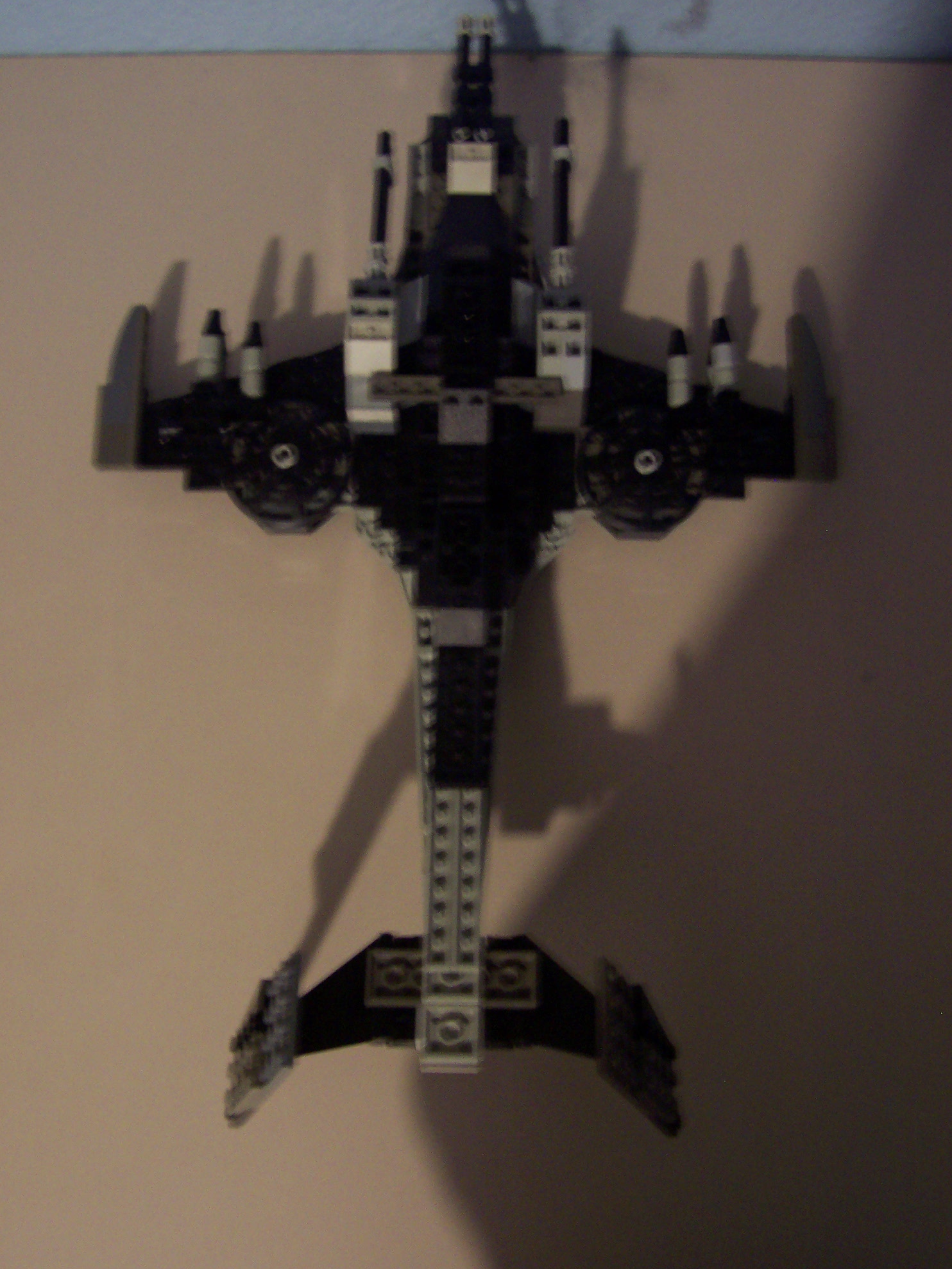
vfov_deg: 49.0
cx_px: 468
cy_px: 634
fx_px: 1394
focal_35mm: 38
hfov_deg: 37.7
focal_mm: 5.6
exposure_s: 1/8
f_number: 2.8
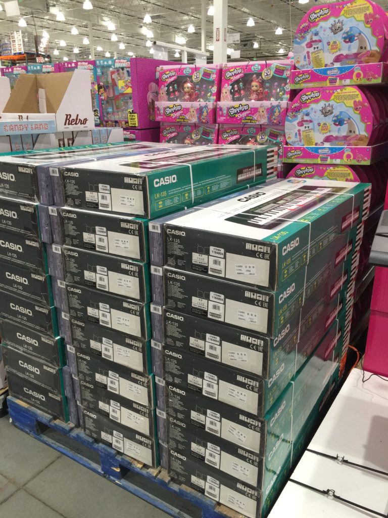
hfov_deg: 48.2
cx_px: 194
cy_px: 259
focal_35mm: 29
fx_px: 433
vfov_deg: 61.7
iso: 80
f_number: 2.2
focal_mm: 4.15
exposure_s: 1/33
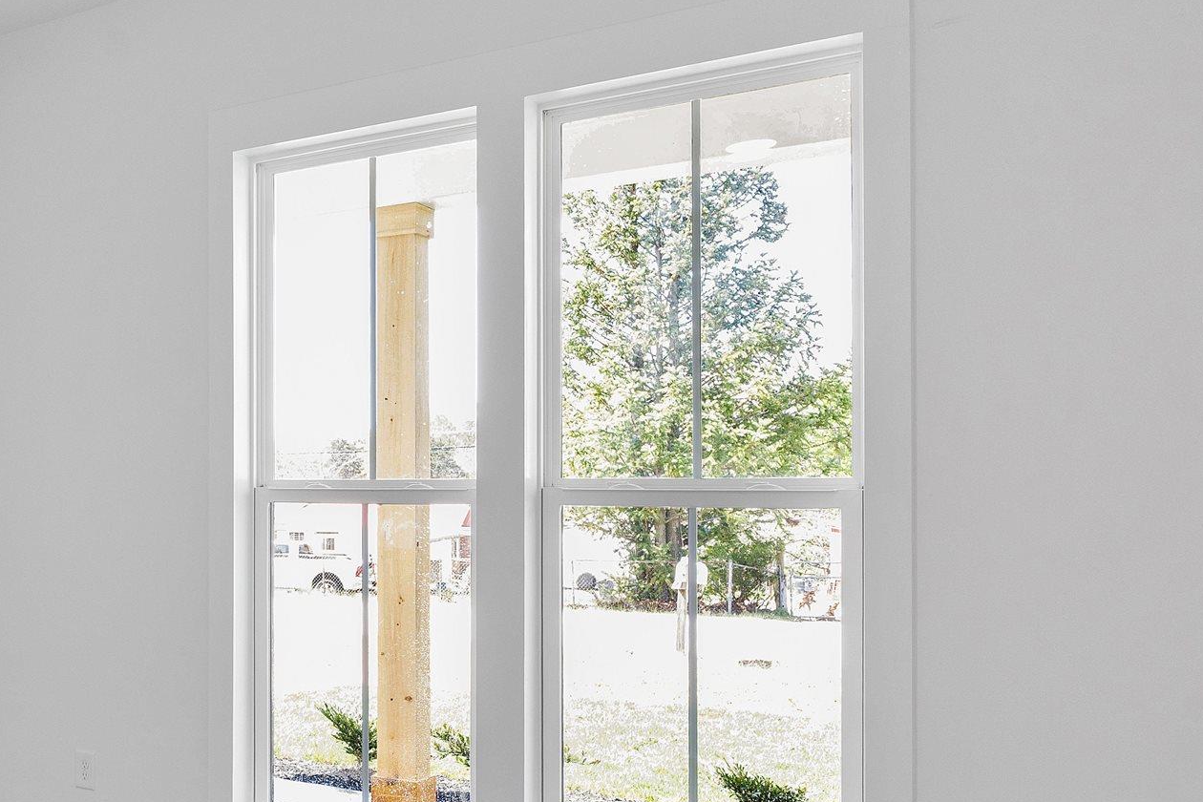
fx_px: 1344
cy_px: 469
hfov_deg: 42.3
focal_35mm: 40
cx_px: 24
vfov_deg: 33.2
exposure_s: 1/15
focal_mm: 16.5
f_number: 9
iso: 320
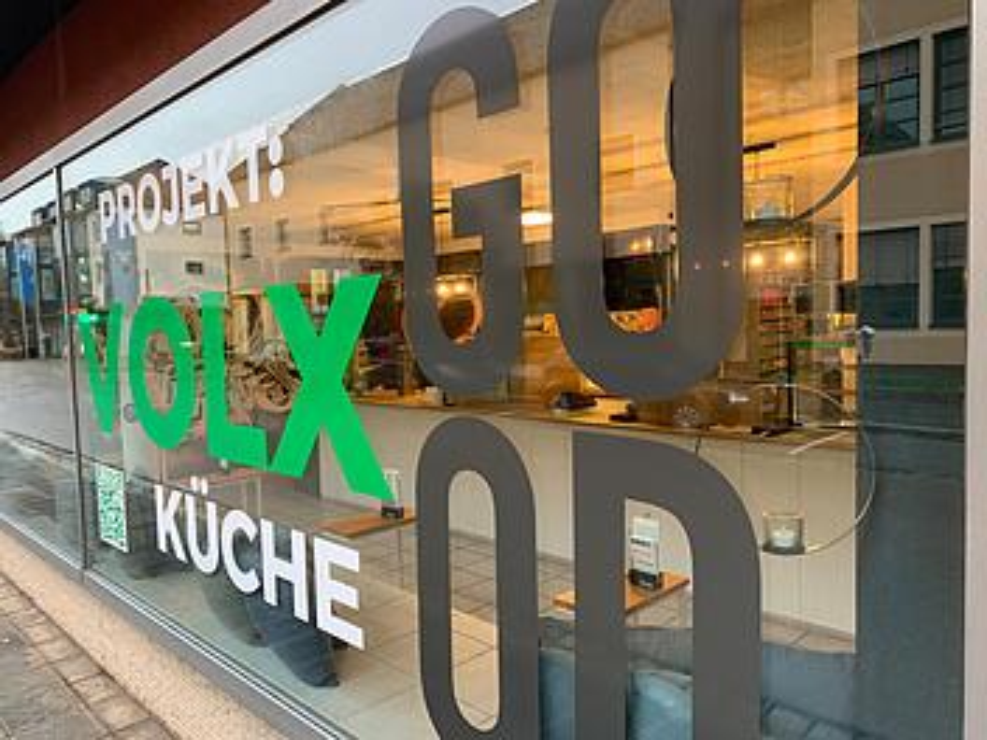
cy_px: 370
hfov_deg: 67.3
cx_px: 494
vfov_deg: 53.1
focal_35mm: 26
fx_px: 741
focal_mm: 4.25
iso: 125
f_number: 1.8
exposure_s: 1/60
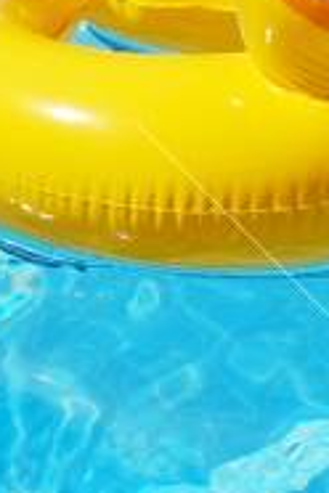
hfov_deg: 4.2
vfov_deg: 6.2
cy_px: -164
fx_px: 4510
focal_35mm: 329
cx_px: 419
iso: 200
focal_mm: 31.5
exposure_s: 1/1000
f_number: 8
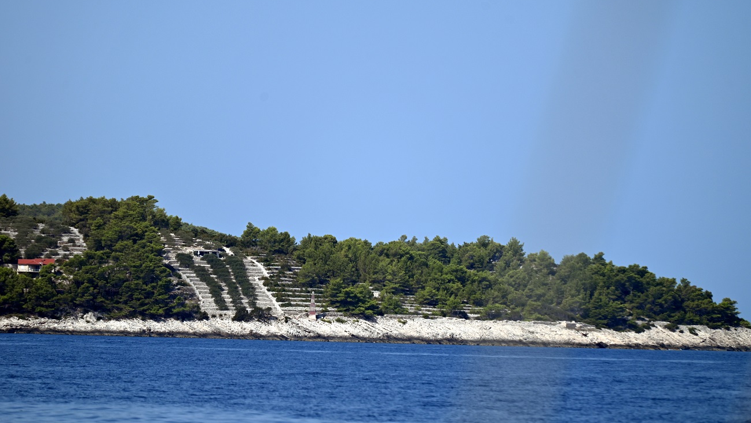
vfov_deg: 3.9
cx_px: 376
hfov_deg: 6.9
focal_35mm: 315
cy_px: 196
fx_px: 6274
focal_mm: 300
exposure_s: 1/1000
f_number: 5.6
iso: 140
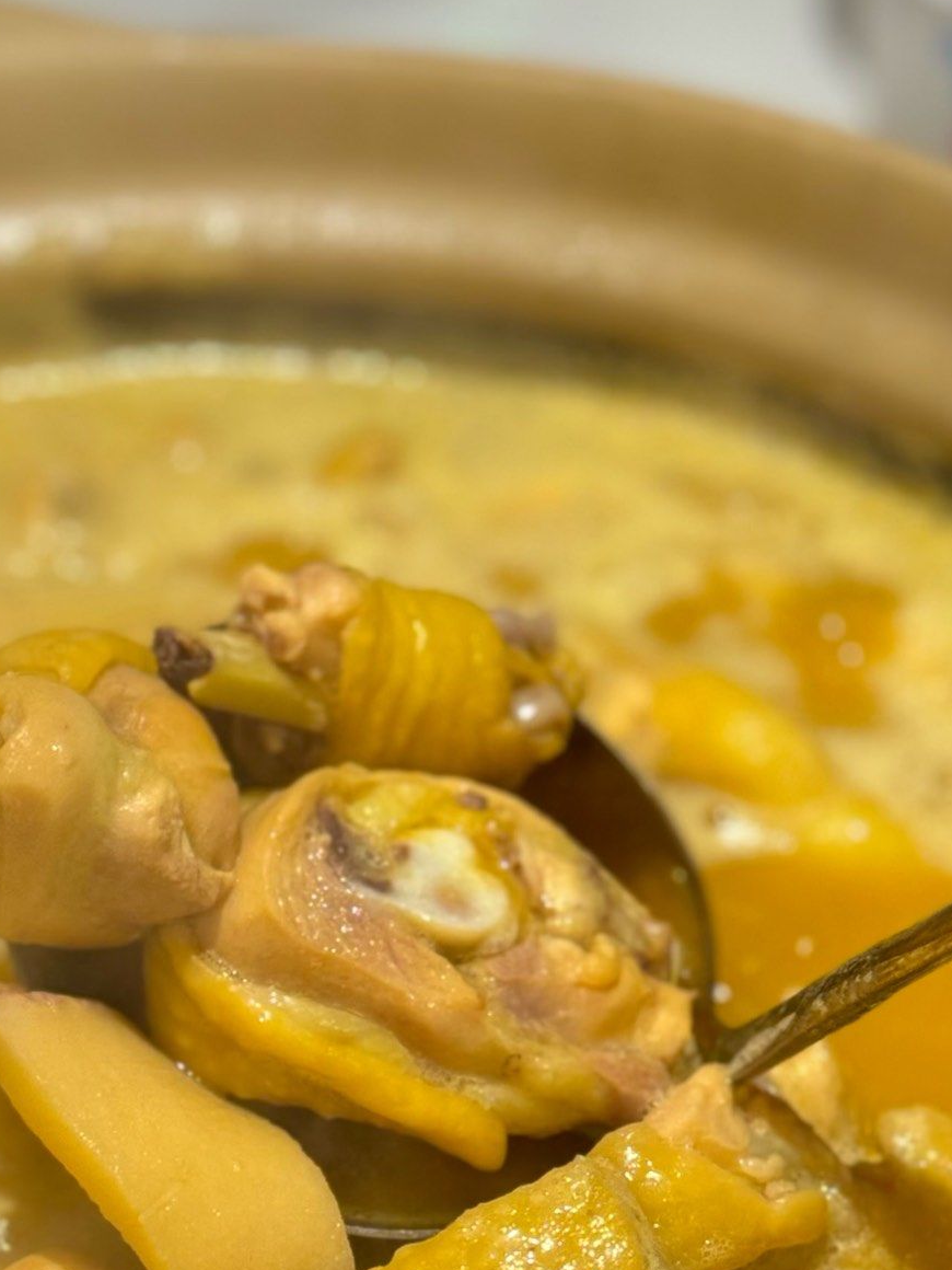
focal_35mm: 113
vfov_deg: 17.4
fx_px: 4144
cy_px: 659
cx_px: 286
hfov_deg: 13.1
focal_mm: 6.86
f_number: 1.78
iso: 80
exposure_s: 1/50
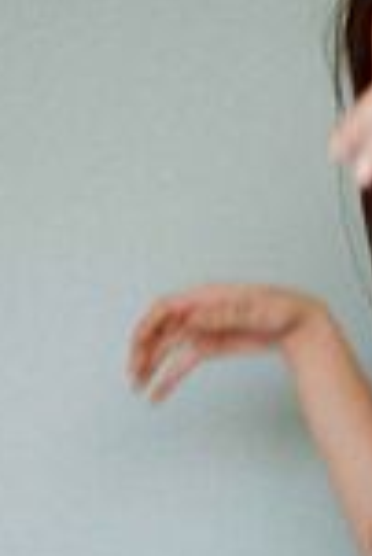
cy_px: 131
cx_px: 501
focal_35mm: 174
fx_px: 2691
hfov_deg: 7.8
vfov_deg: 11.8
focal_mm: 50
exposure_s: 1/200
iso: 320
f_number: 2.8
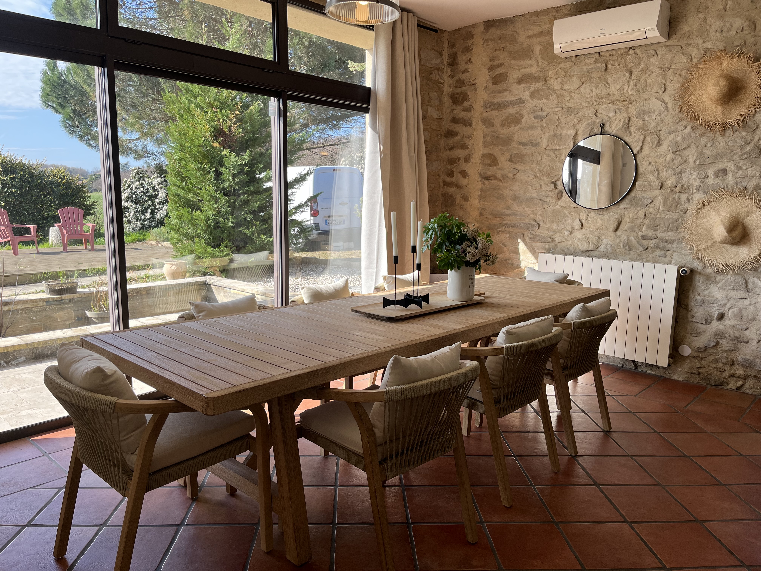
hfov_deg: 67.3
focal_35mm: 26
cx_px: 380
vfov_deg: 53.1
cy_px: 286
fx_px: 572
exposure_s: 1/555
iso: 50
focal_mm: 5.1
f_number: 1.6
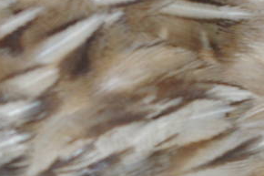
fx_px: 3340
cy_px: 276
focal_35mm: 456
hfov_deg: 4.5
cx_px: 169
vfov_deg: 3.0
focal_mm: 55
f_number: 5.6
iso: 400
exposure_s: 1/60
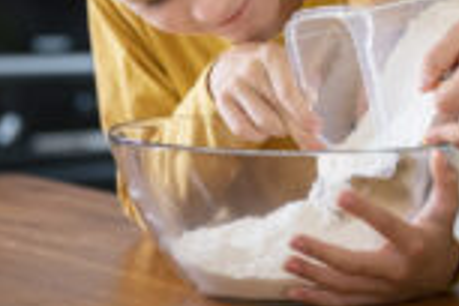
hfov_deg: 12.6
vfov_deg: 8.3
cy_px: -108
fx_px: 2078
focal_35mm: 163
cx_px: 261
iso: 2000
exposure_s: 1/400
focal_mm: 50
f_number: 2.2
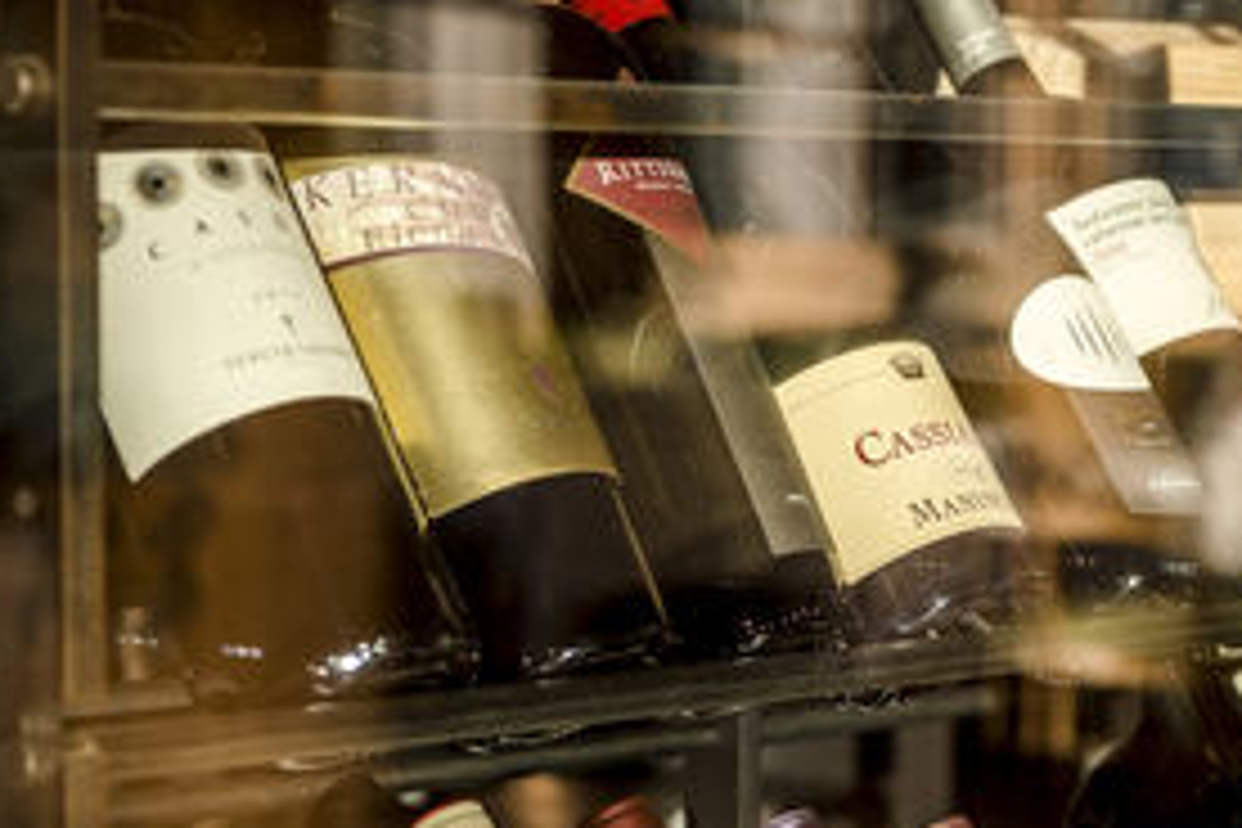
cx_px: 1066
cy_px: 567
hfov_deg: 16.0
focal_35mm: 127
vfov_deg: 10.8
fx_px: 4381
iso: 160
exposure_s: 1/160
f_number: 5.6
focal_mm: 70
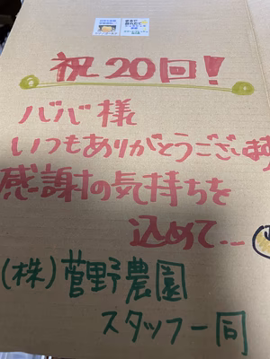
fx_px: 270
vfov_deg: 67.3
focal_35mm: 26
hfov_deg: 53.1
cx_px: 135
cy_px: 180
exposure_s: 1/60
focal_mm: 4.2
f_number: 1.6
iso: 160
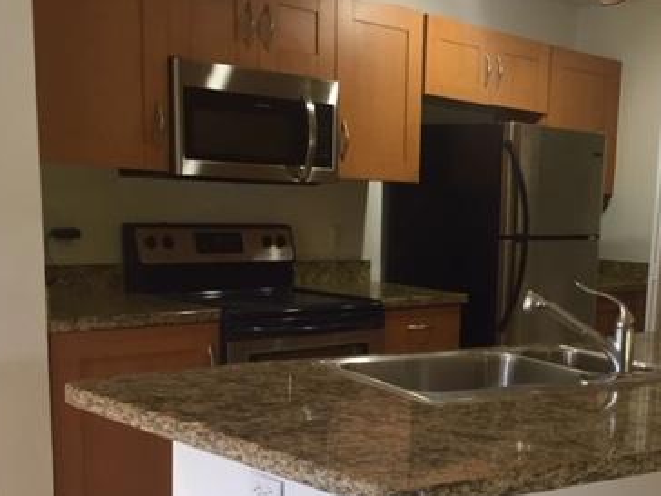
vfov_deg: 27.9
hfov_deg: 36.8
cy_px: 402
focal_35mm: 51
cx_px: 472
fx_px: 974
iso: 40
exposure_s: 1/30
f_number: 2.2
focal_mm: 4.15
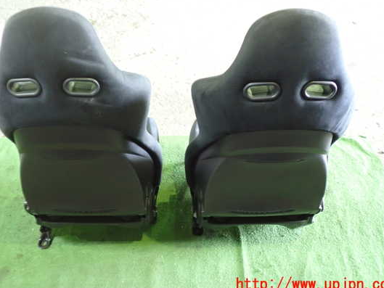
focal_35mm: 34
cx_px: 182
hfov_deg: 53.9
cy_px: 131
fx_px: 377
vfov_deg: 41.8
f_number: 2.3
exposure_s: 1/20
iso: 800
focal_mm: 5.4
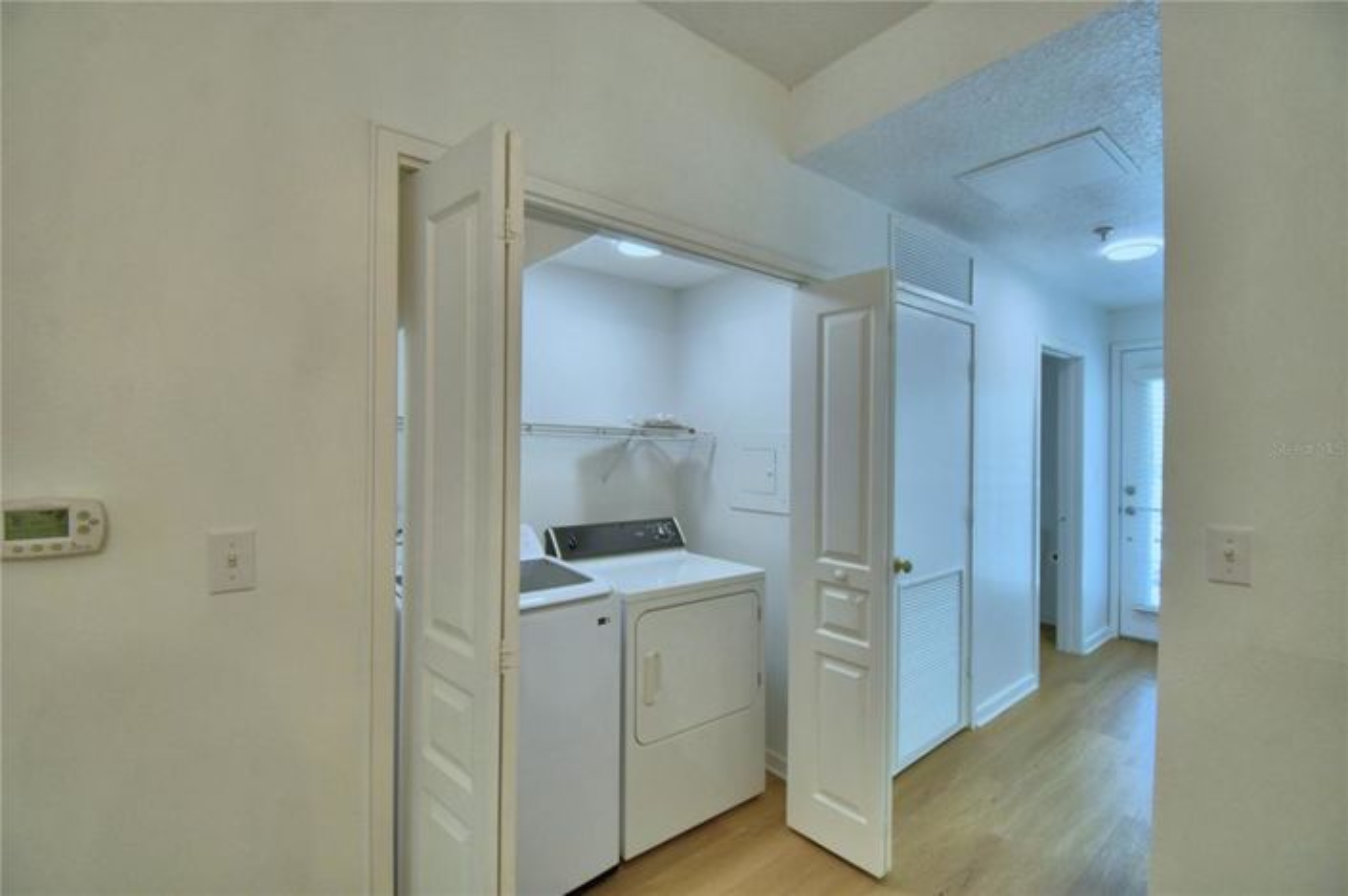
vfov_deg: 77.2
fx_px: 561
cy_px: 448
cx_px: 674
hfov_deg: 100.4
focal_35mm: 15
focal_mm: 10
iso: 280
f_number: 4.5
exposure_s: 1/125
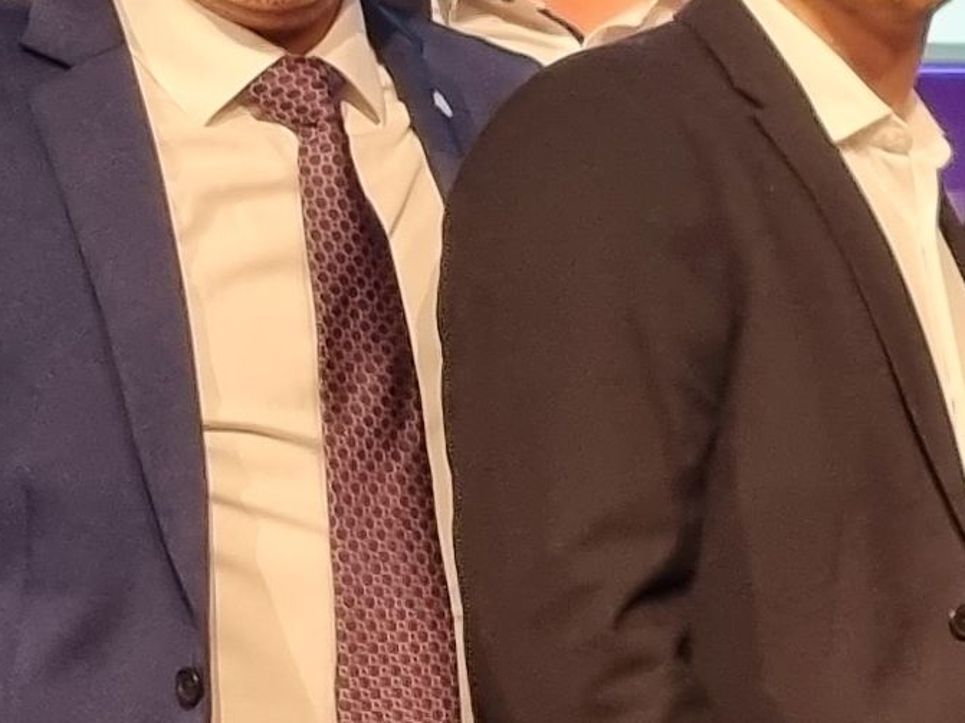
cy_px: 729
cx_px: 2236
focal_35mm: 155
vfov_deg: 9.5
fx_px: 4320
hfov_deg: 11.0
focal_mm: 5.4
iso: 320
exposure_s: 1/120
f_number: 1.8
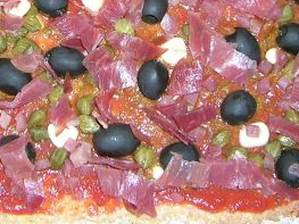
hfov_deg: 24.3
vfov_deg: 17.8
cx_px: 103
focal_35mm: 80
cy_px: -20
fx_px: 691
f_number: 2.8
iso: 50
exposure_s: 1/60.1
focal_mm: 5.4
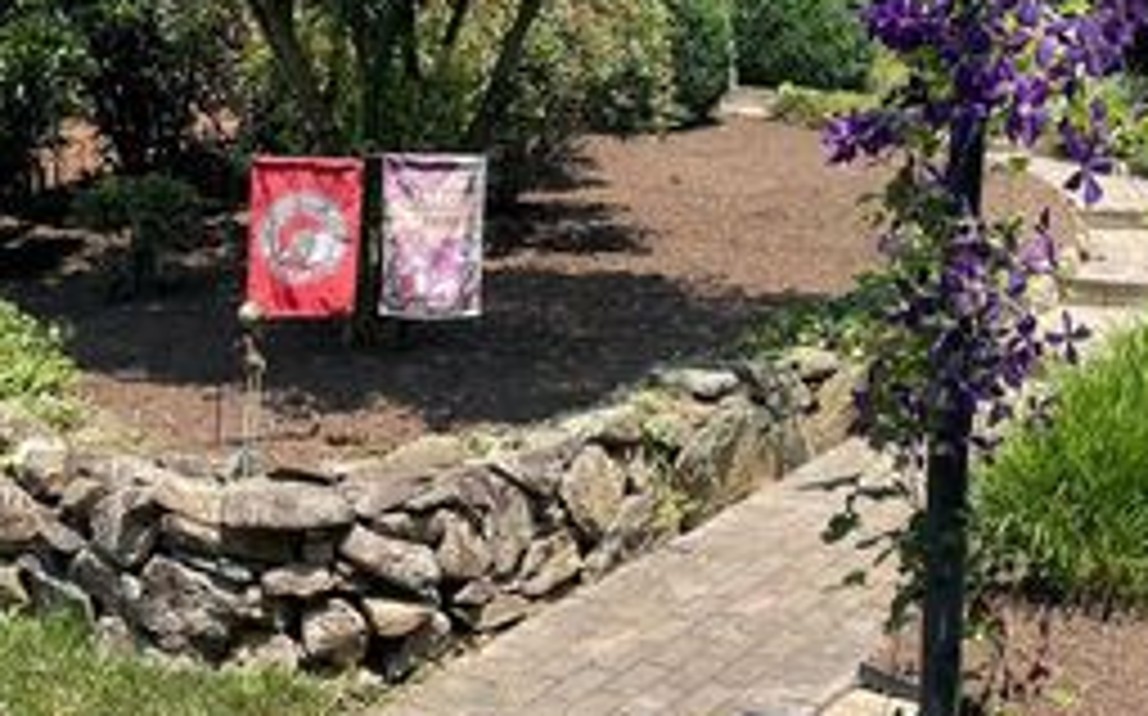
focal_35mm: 54
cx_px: 540
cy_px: 182
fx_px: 1688
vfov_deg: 23.7
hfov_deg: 37.5
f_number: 1.6
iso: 32
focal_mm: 4.2
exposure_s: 1/1350
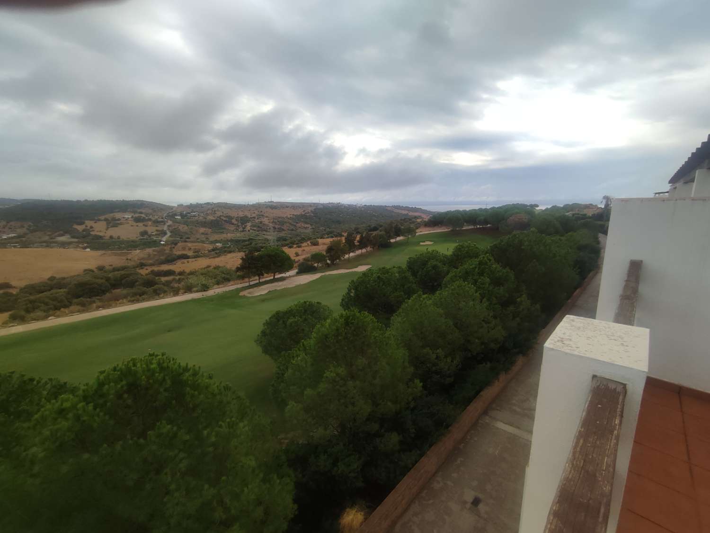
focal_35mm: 16
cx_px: 355
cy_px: 266
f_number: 2.2
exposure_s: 1/1012
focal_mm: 1.65
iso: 50
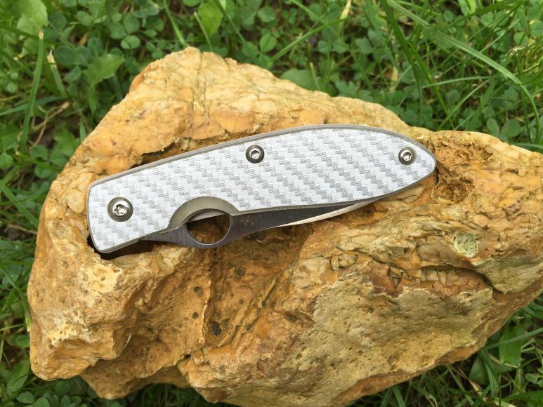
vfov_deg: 46.8
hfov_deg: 59.9
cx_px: 280
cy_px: 201
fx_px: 471
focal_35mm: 30
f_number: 2.2
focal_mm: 4.15
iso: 32
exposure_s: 1/120
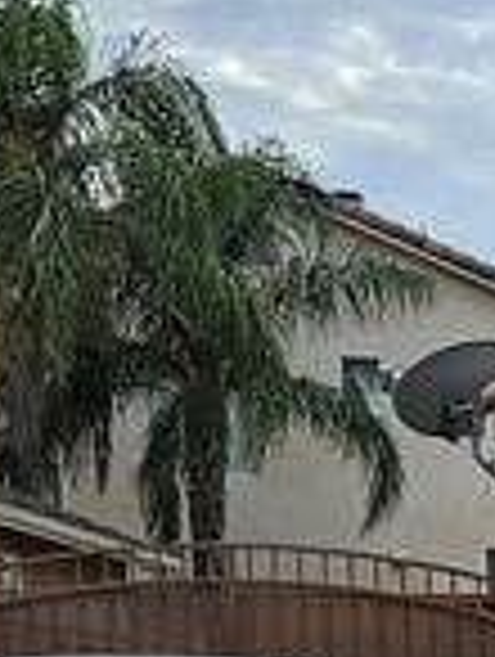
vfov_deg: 11.6
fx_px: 3061
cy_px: 1040
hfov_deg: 8.3
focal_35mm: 161
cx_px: 1300
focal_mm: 5.4
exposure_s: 1/2032
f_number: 1.8
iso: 25
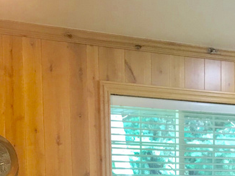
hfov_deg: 21.9
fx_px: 597
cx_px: 194
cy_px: 259
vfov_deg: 15.5
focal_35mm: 88
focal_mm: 3.99
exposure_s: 1/20
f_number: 1.8
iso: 40
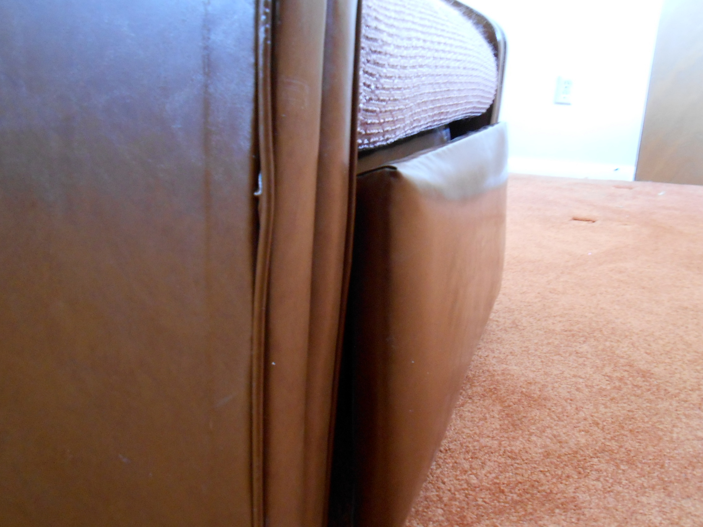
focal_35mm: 26
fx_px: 528
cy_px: 264
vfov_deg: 53.1
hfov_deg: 67.3
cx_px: 352
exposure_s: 1/2
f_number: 3.5
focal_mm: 4.6
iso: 400
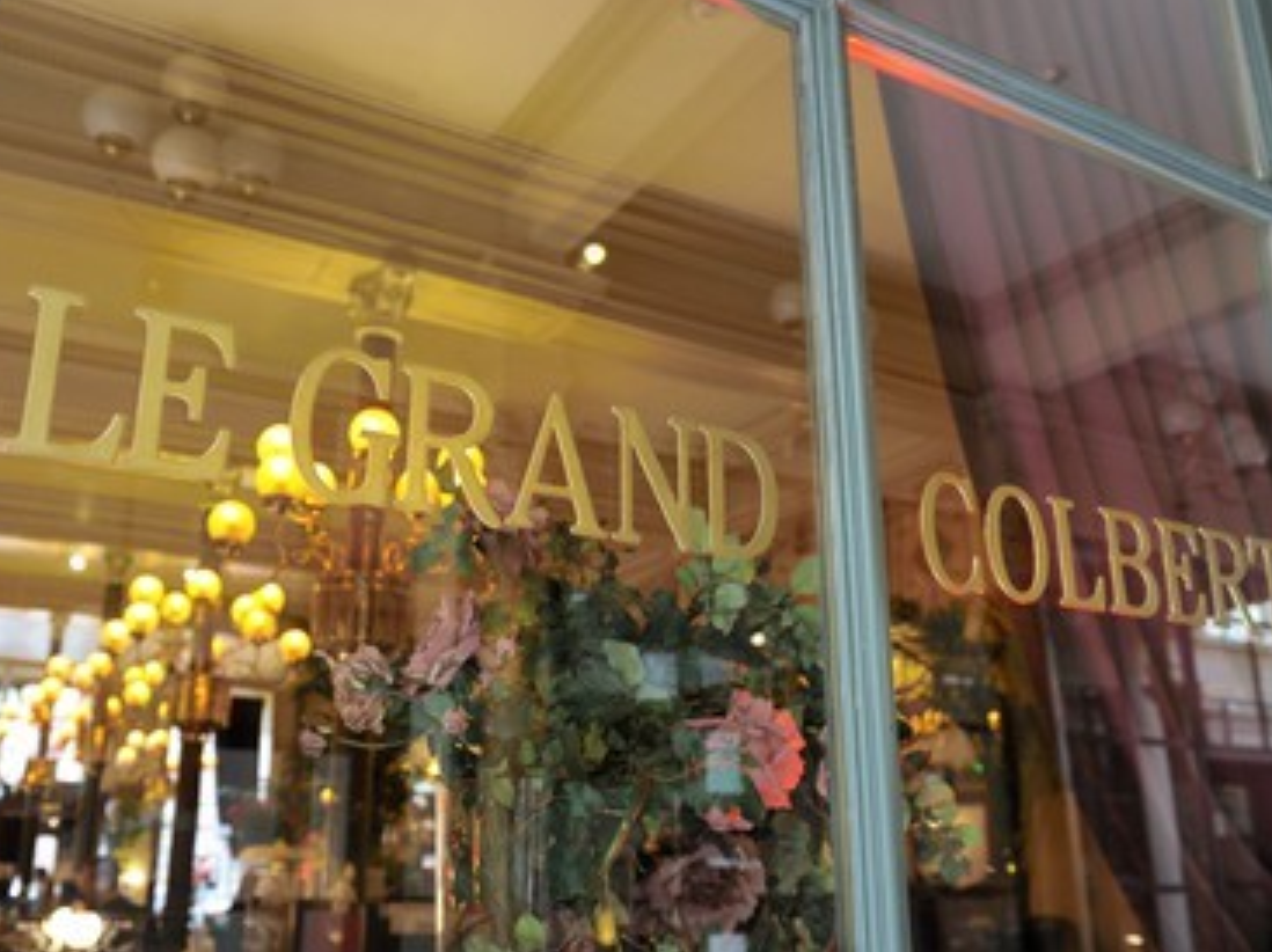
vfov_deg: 44.1
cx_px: 619
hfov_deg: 56.8
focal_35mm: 32
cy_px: 473
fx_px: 1175
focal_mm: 29
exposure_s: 1/30
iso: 800
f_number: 4
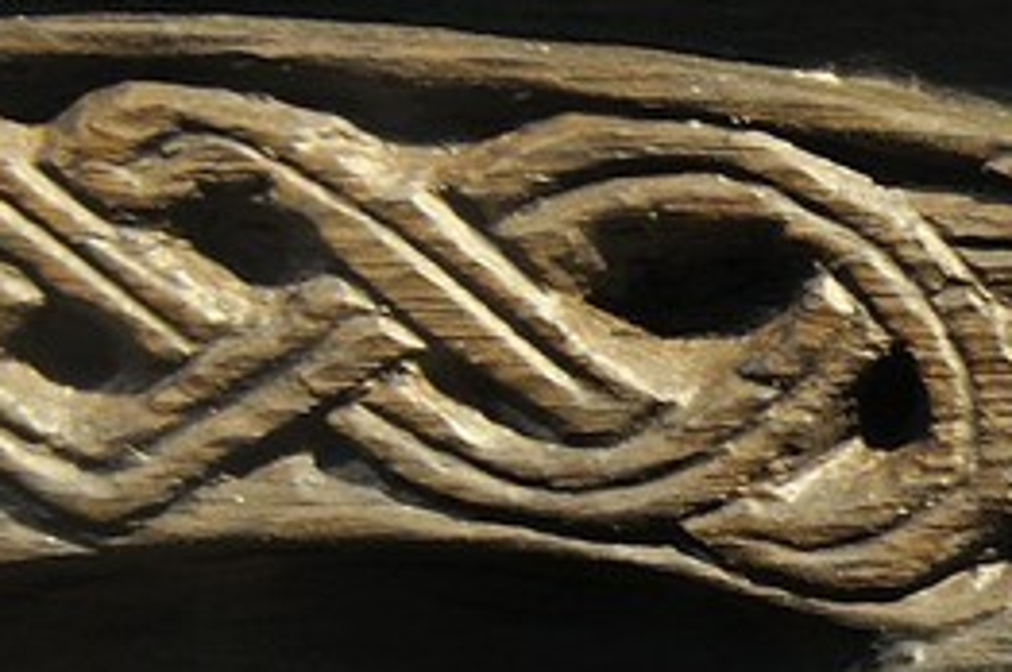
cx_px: 2994
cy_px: 1742
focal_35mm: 232
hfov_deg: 7.8
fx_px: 6514
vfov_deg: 5.6
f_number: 14
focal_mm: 38
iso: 200
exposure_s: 10
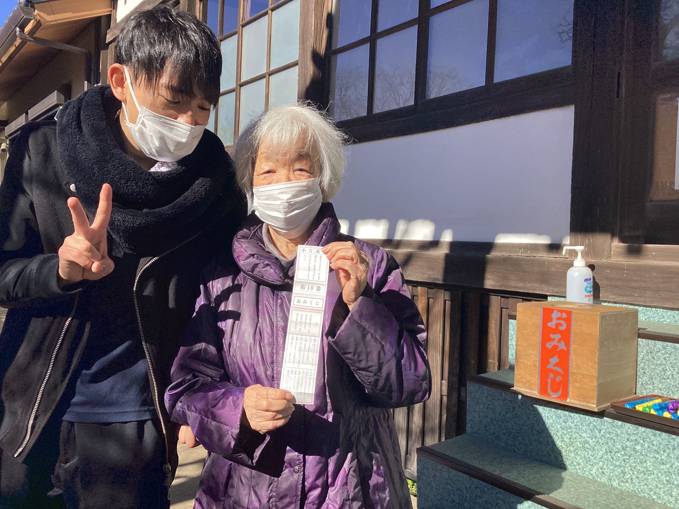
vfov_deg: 45.4
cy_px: 254
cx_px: 340
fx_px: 608
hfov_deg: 58.4
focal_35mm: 31
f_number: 2.4
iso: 25
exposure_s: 1/1381
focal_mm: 3.3
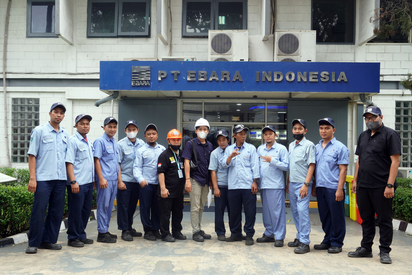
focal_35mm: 34
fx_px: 395
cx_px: 206
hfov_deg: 55.1
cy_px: 138
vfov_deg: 38.4
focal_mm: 23
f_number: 7.1
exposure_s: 1/40
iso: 125
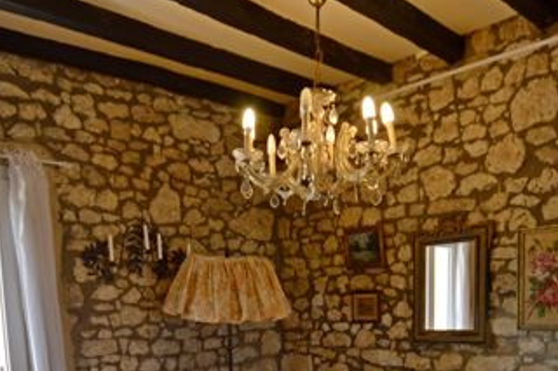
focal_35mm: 33
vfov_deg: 35.2
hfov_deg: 57.2
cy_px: 390
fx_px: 511
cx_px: 280
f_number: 4
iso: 400
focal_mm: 10
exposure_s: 1/60
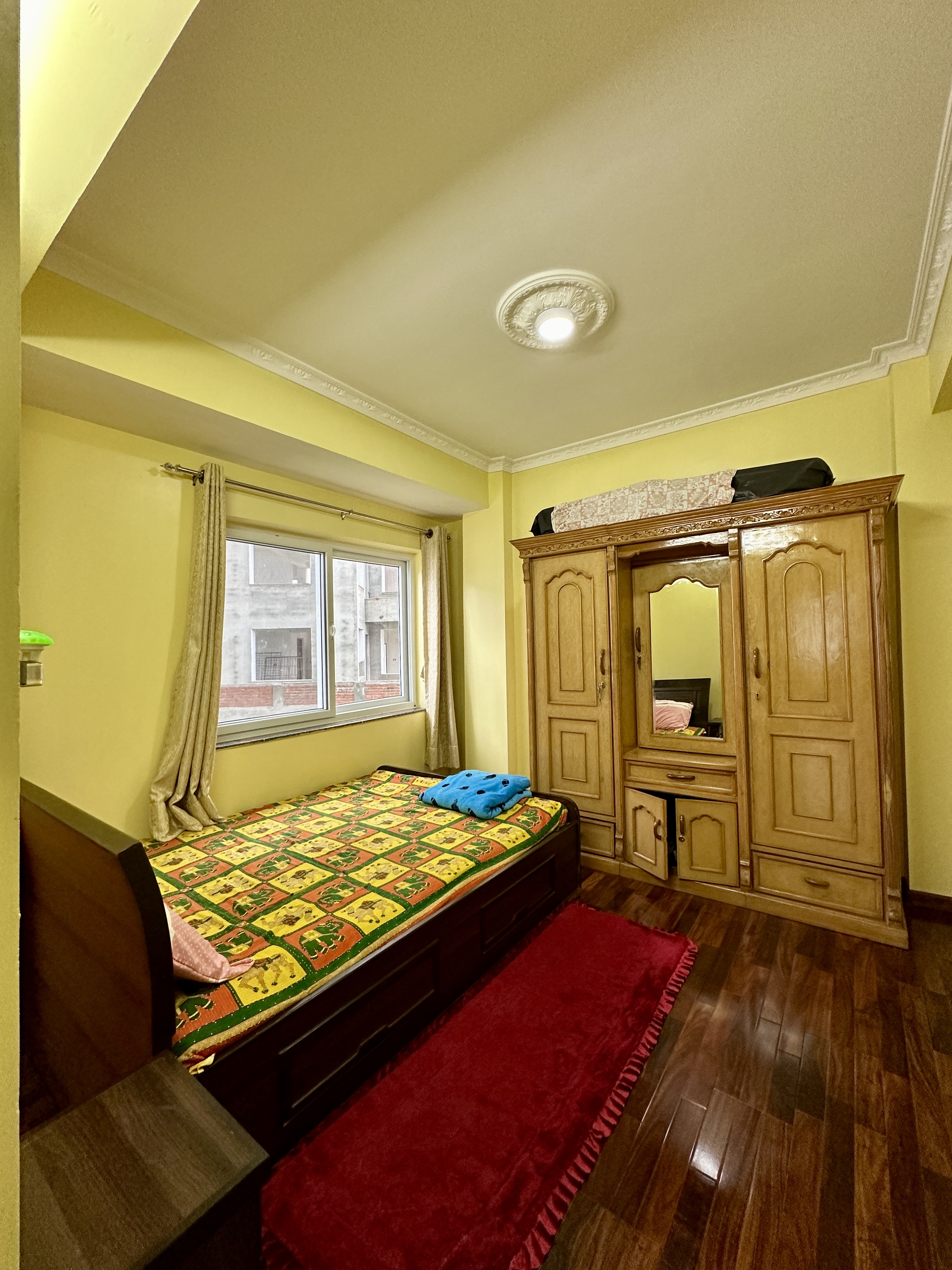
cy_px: 635
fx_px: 513
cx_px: 476
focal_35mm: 14
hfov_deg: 85.7
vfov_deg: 102.1
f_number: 2.2
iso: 250
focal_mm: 2.22
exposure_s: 1/100
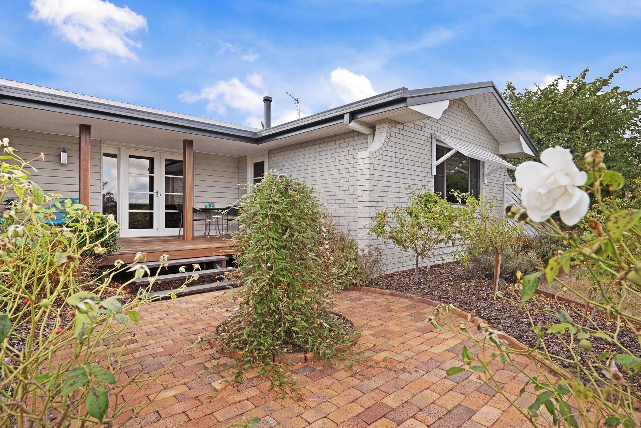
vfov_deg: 64.6
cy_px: 214
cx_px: 320
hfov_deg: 86.9
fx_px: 338
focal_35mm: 19
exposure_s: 1/40
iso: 200
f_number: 11
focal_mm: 19
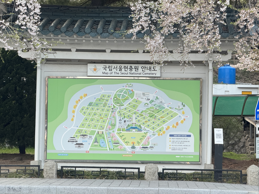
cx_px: 130
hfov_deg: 16.4
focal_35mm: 120
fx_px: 898
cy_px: 97
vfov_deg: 12.3
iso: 160
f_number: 2.8
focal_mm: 15.66
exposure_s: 1/99
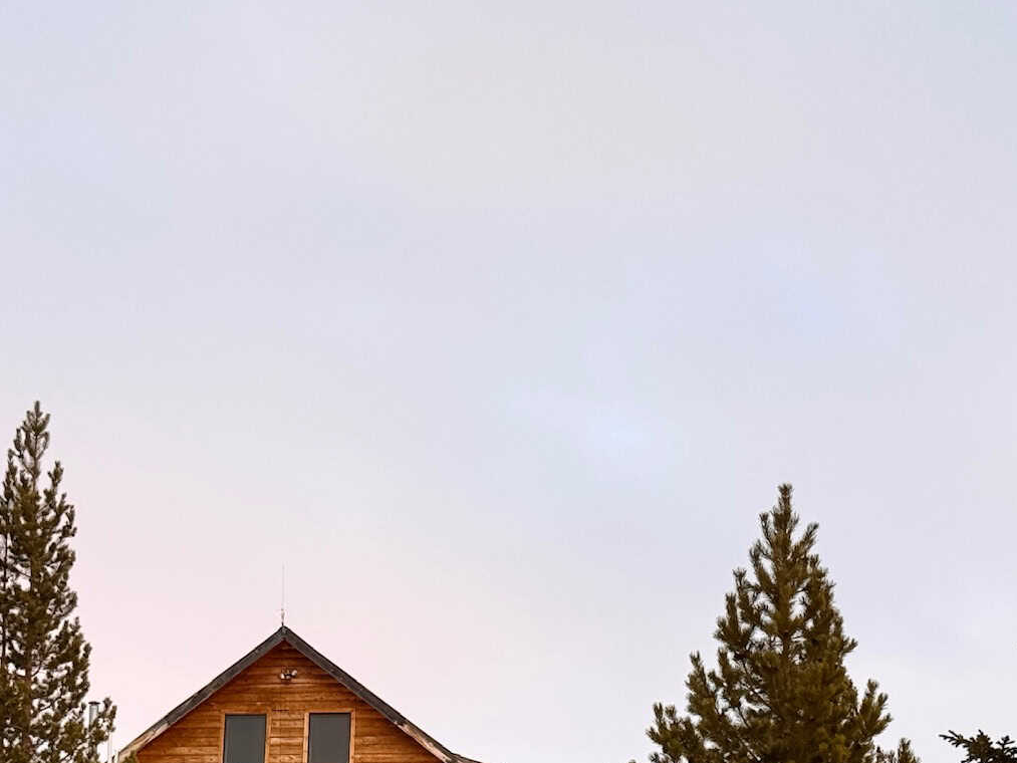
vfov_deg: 15.0
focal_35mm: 97
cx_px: 402
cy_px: 738
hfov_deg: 20.2
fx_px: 2850
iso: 50
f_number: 1.8
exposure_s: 1/176
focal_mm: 6.8
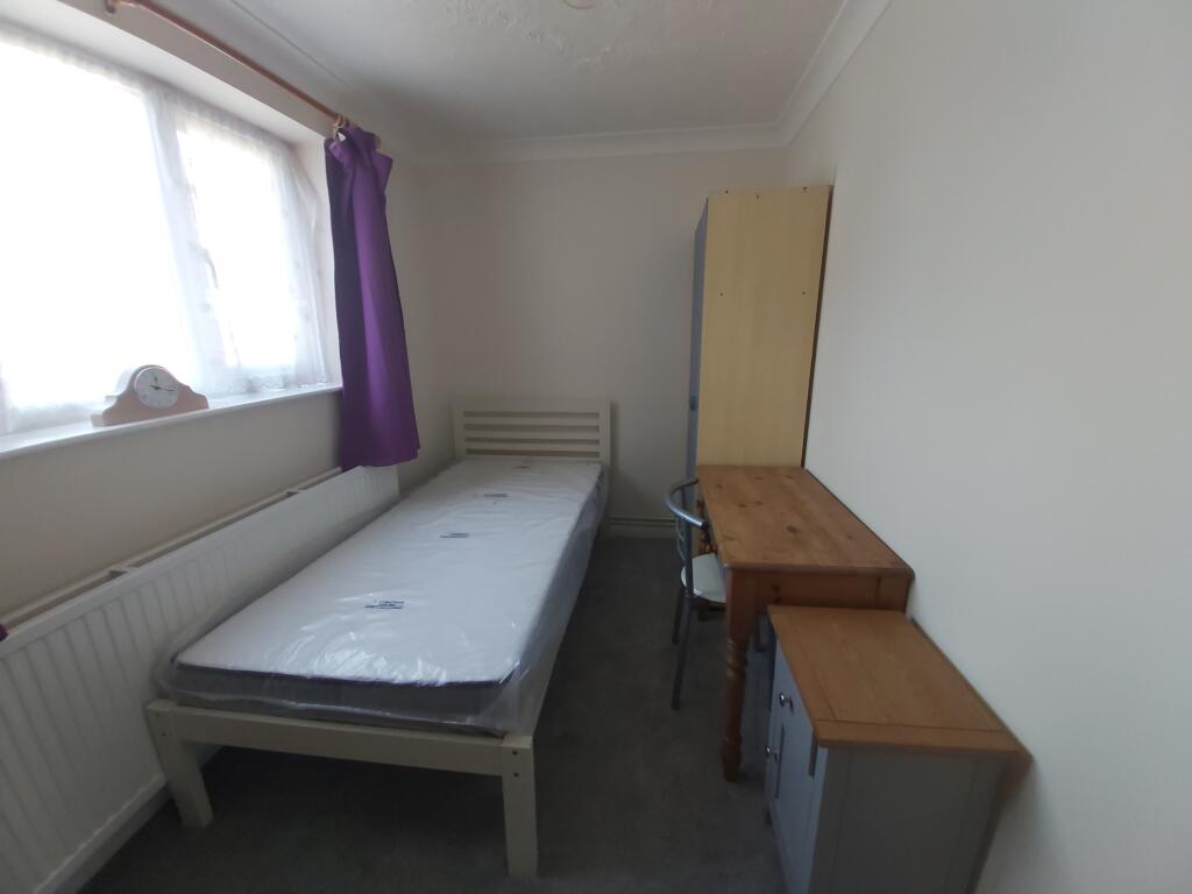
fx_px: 413
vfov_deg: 94.5
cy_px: 447
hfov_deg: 110.5
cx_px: 596
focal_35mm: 12
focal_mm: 1.42
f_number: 2.2
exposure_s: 1/50
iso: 100
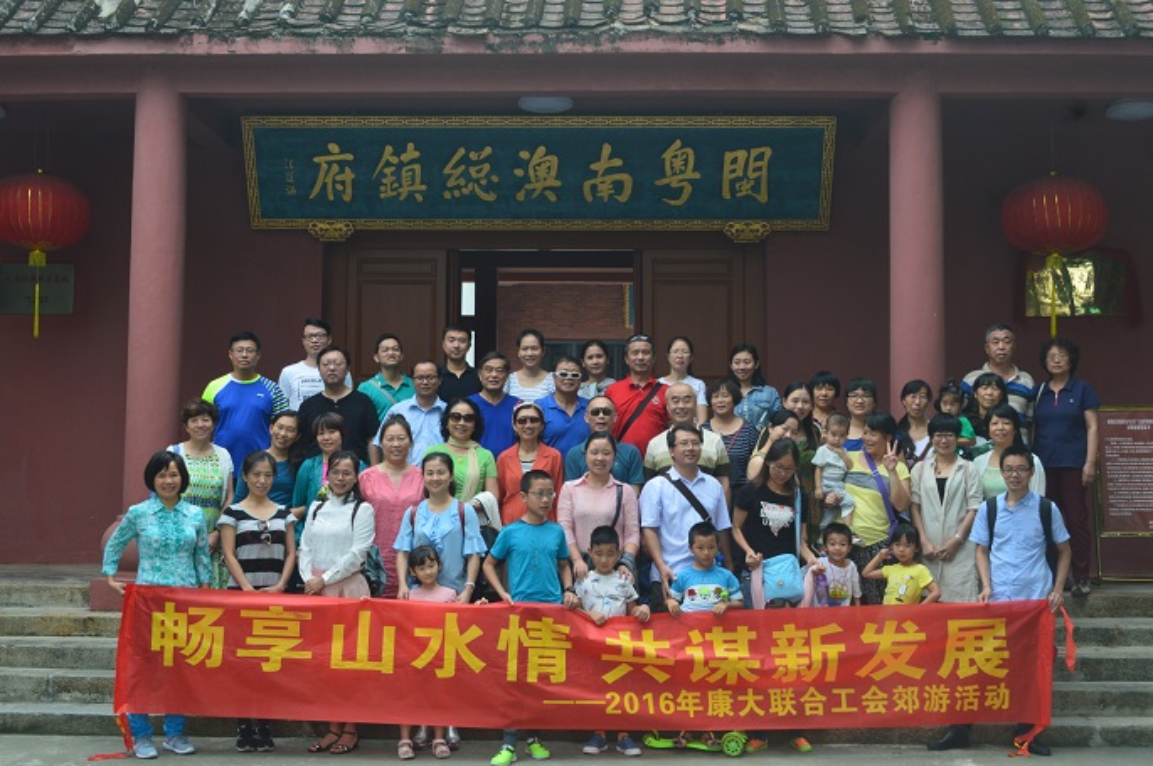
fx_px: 1440
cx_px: 576
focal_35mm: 45
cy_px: 383
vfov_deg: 29.8
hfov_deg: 43.7
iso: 400
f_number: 9
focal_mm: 30
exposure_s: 1/125
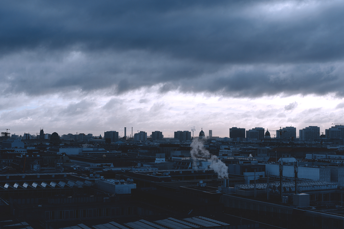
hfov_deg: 38.2
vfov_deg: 26.0
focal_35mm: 52
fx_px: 497
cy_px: 115
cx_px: 170
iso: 250
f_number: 6.3
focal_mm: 50
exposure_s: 1/640
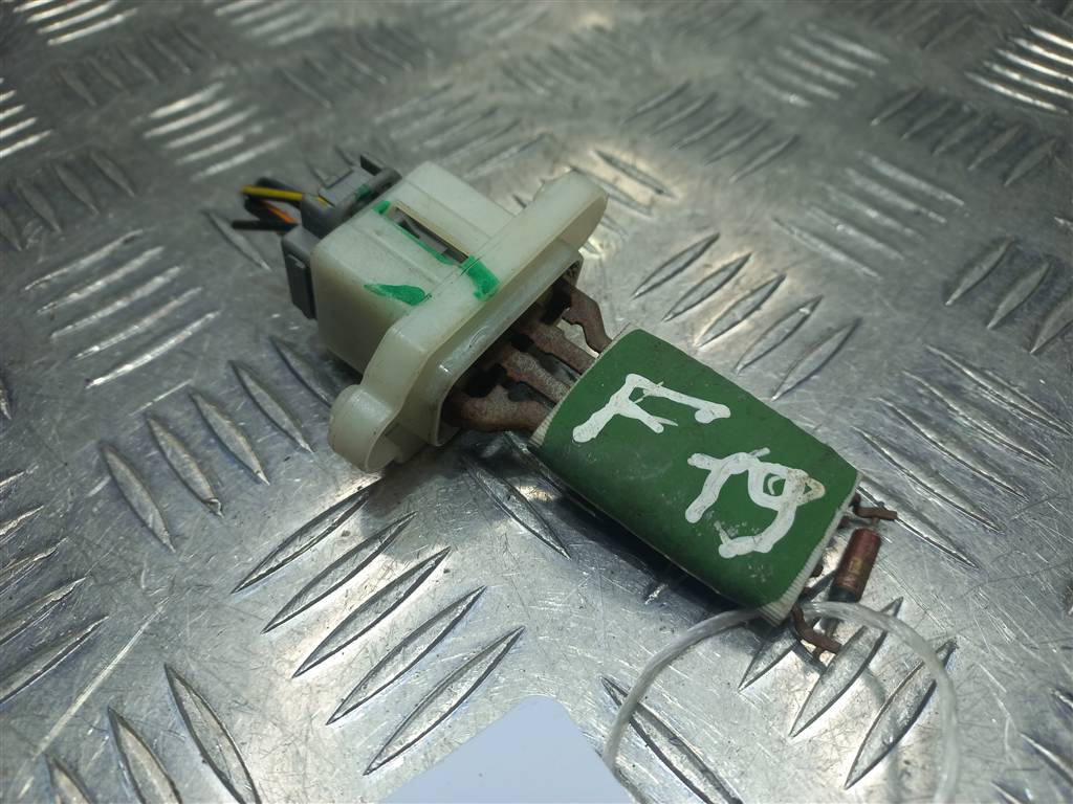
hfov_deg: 69.4
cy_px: 402
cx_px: 536
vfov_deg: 54.9
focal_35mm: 25
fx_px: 775
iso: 25
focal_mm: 4.6
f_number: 1.8
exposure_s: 1/100
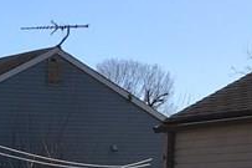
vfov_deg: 8.1
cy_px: 452
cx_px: -150
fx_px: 1063
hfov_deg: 12.7
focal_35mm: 152
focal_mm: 4.15
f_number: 2.2
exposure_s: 1/1538
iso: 25
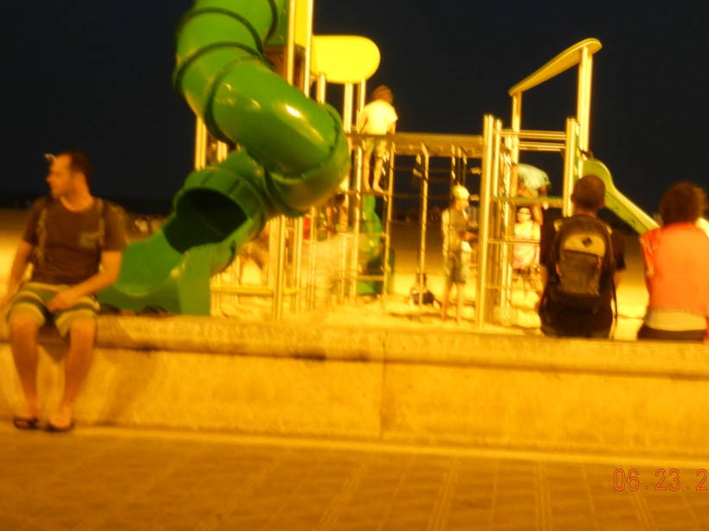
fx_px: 1741
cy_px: 217
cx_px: 442
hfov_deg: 23.0
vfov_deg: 17.3
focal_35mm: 85
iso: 400
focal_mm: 12.2
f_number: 4.1
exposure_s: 1/2.5
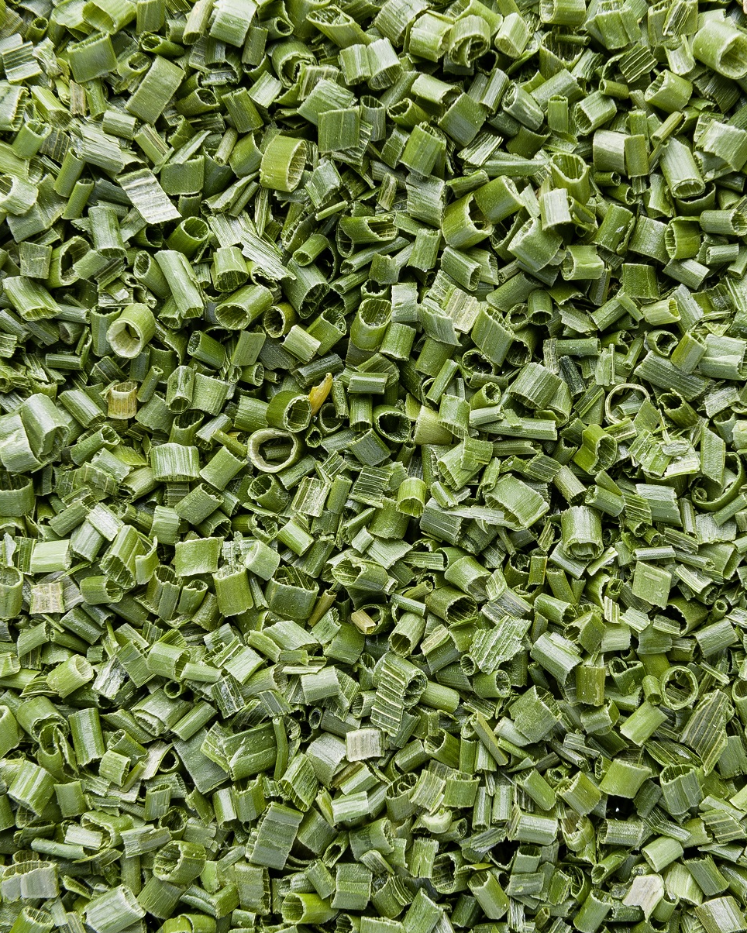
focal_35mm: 99
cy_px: 468
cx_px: 458
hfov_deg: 15.5
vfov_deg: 19.4
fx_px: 2735
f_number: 16
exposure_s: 1/125
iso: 100
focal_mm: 70
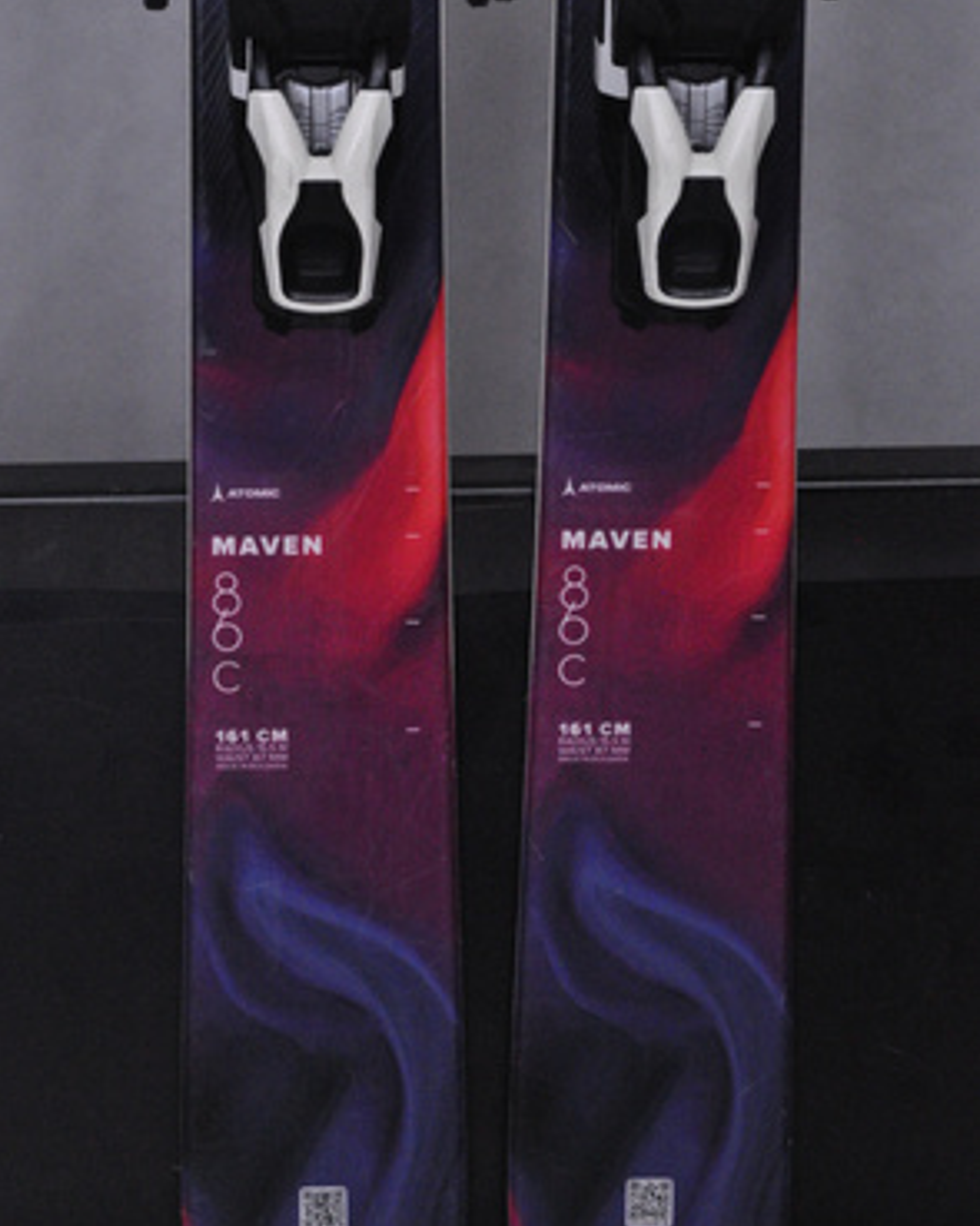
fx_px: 4663
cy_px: 651
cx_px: 487
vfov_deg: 15.0
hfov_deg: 12.0
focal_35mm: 129
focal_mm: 75
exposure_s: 1/125
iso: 3200
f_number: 9.5
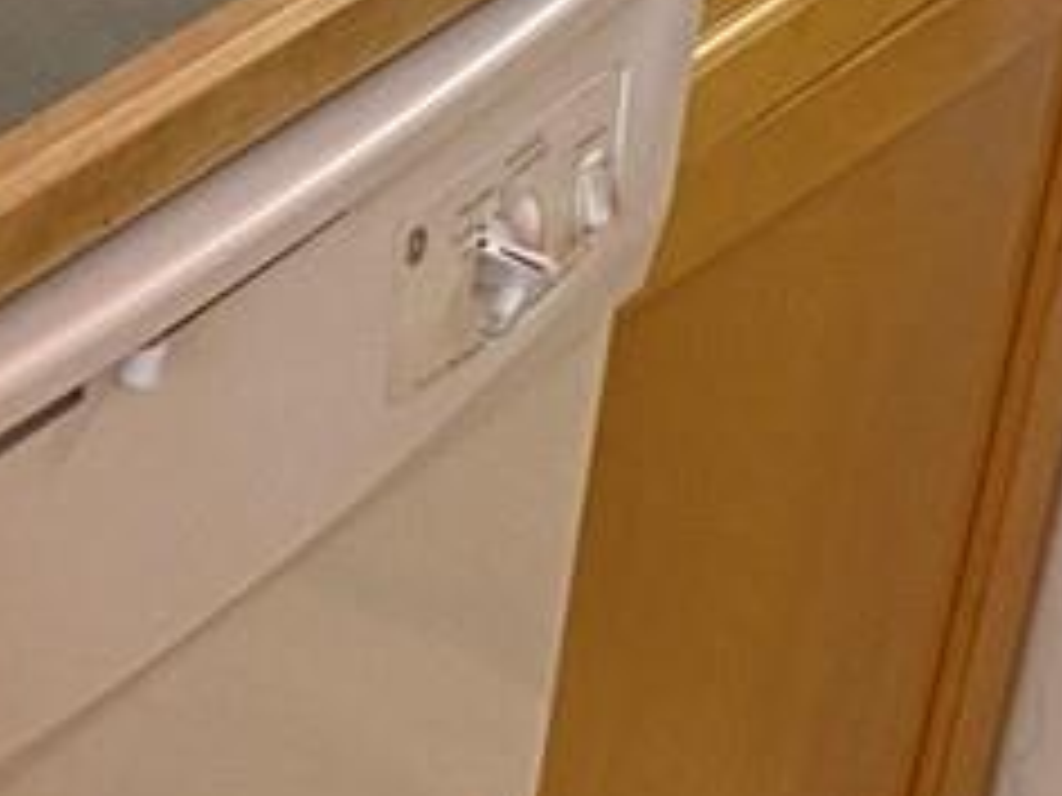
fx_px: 5400
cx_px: -904
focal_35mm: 176
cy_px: -612
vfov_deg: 8.2
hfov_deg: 10.5
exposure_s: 1/60
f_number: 1.8
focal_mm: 4.25
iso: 100
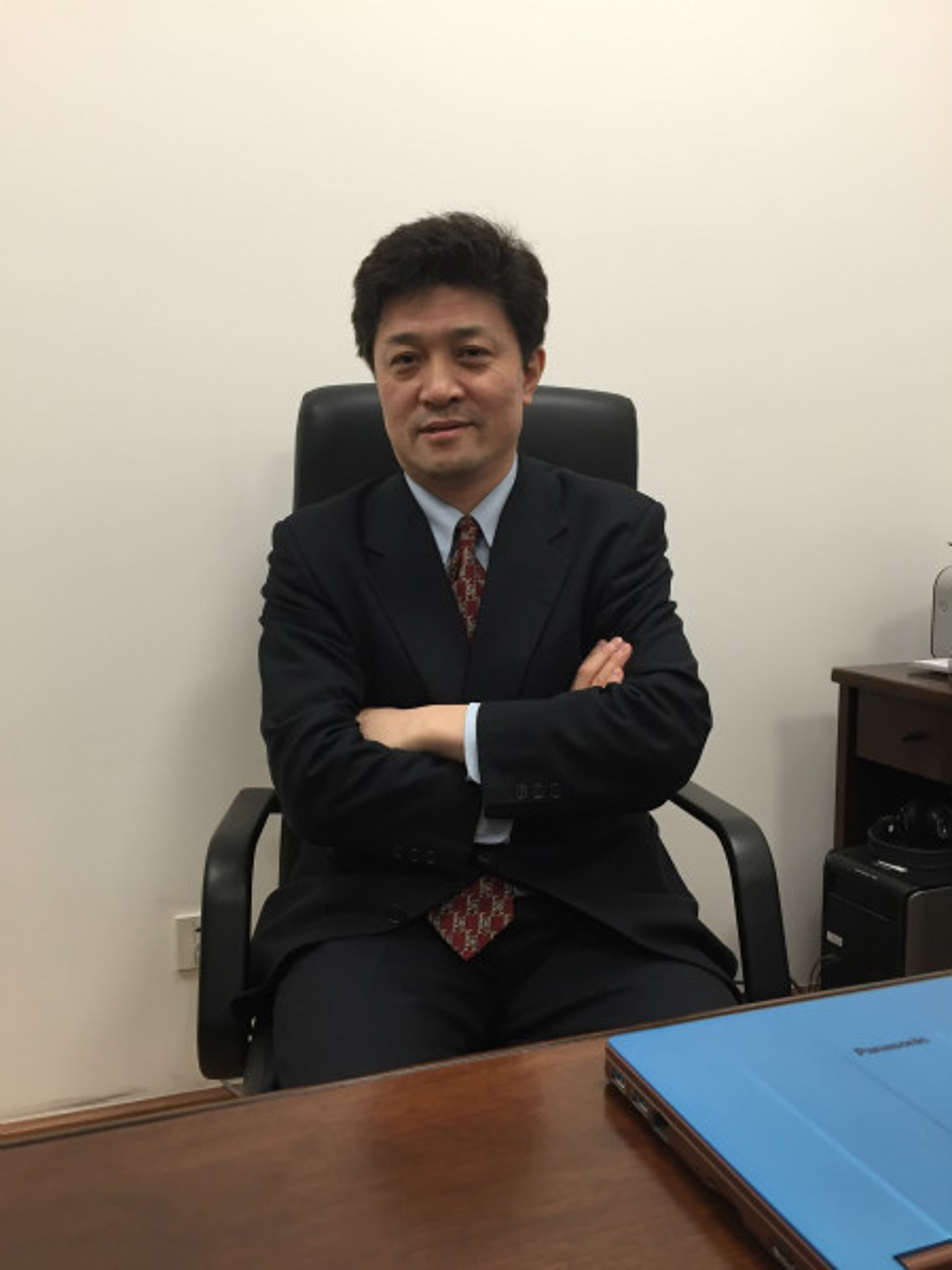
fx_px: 1063
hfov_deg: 48.2
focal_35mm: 29
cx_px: 476
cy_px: 635
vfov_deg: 61.7
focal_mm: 4.15
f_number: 2.2
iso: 125
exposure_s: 1/33
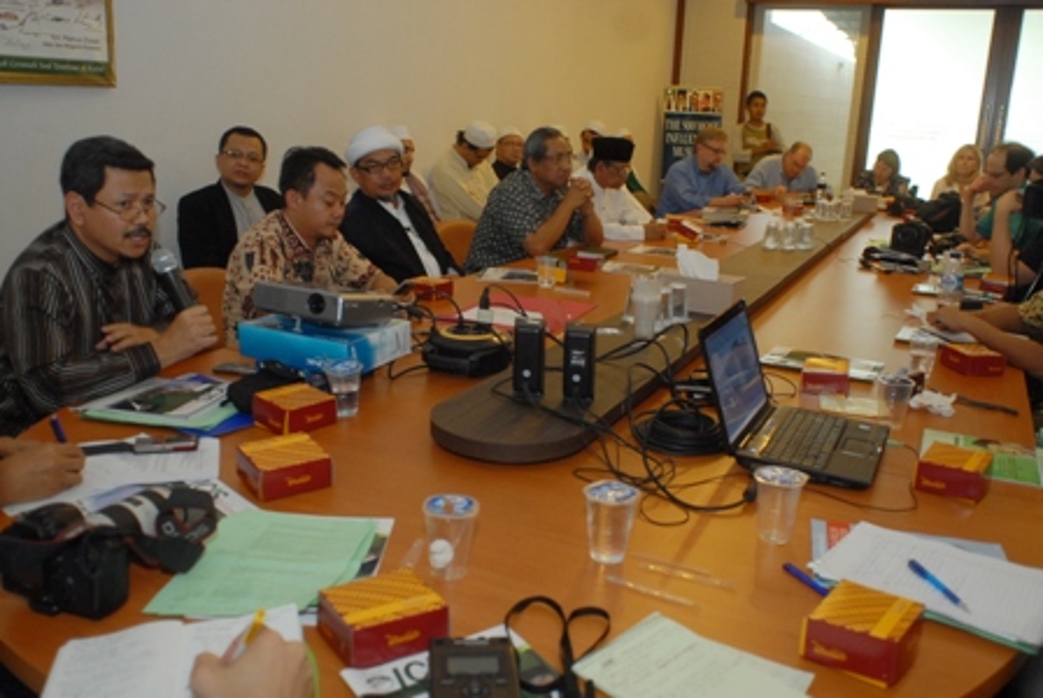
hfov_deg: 61.9
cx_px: 522
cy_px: 349
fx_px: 870
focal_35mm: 30
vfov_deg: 43.7
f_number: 4
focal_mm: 20
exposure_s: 1/30
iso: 400
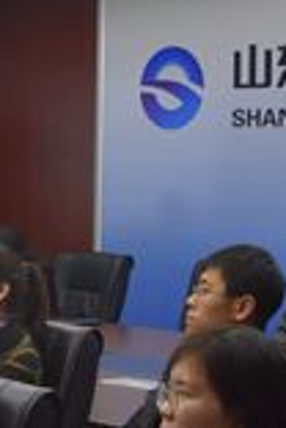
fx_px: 1466
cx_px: 82
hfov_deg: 11.1
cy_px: 202
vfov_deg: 16.7
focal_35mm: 123
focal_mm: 16
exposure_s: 1/100
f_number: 5
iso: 800
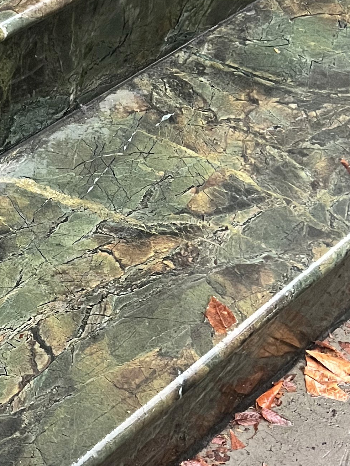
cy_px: 297
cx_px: -93
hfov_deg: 17.4
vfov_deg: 24.3
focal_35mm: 80
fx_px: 1078
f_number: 1.5
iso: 400
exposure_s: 1/50
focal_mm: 5.7
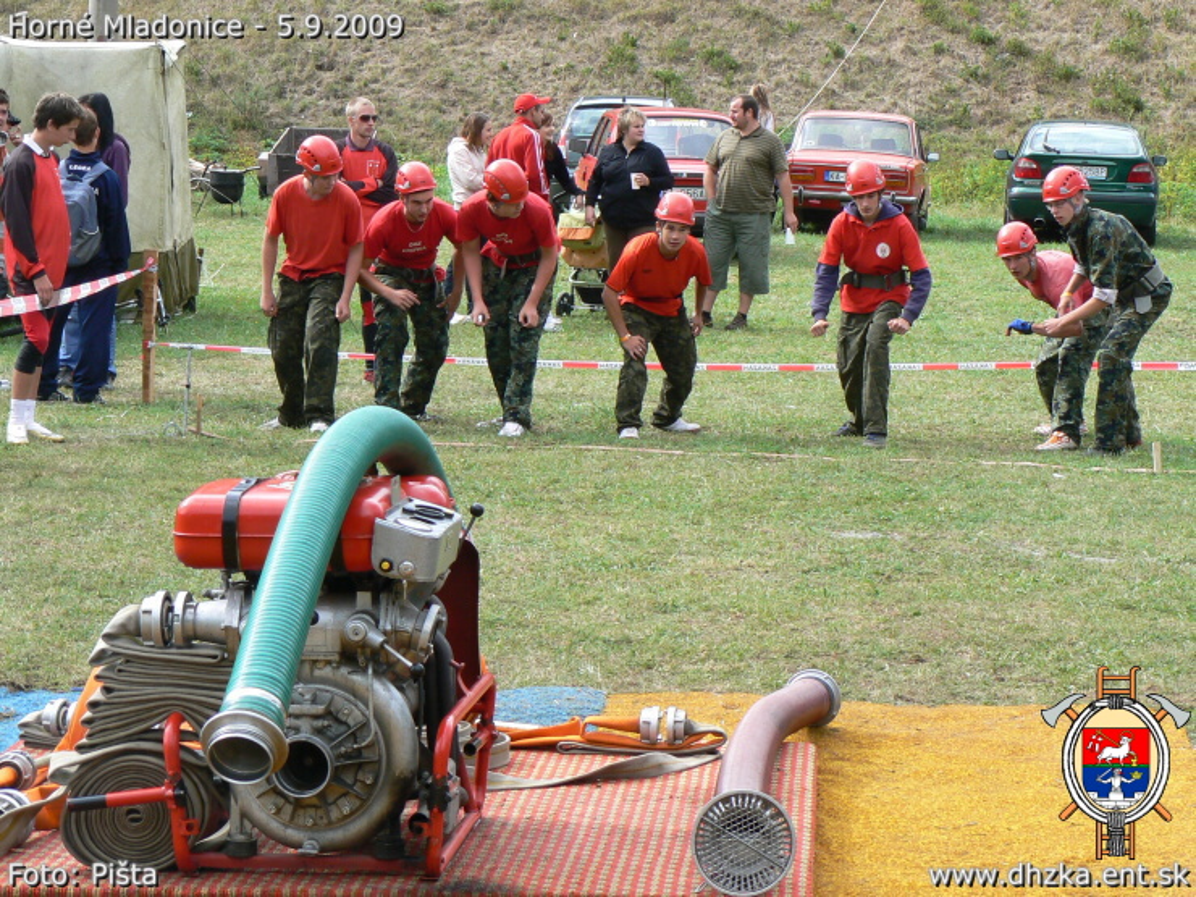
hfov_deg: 20.7
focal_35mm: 95
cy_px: 448
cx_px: 598
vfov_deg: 15.6
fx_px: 3282
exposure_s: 1/100
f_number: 5
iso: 80
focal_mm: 15.8
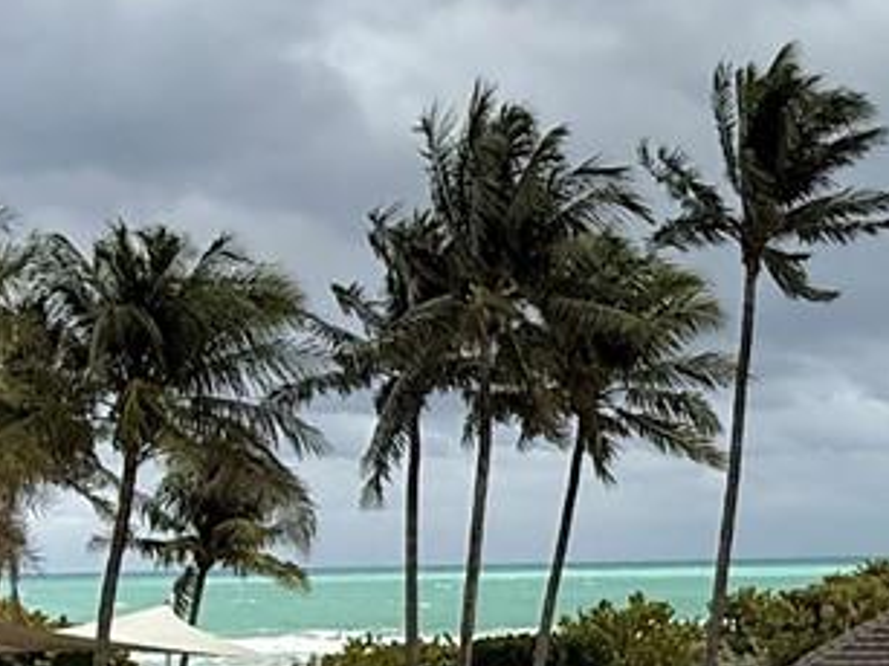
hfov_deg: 25.3
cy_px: 414
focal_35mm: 73
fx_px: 1874
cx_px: 903
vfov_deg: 20.1
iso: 50
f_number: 2.2
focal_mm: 2.22
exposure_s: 1/2717
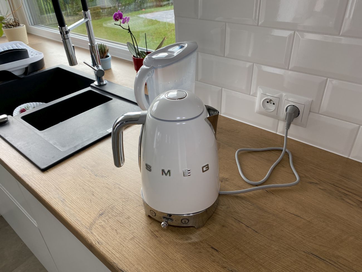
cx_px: 181
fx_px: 272
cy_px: 136
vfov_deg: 53.1
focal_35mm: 26
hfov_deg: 67.3
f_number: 1.8
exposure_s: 1/179
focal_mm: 4.25
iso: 32
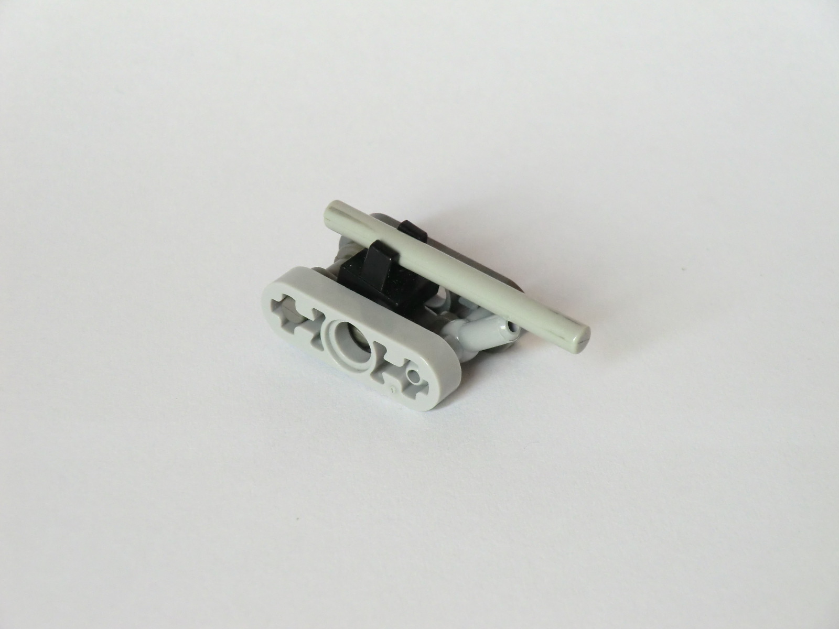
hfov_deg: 22.0
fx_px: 2157
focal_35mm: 89
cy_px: 314
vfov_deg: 16.6
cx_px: 420
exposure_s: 1/15
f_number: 4.8
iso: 400
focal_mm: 16
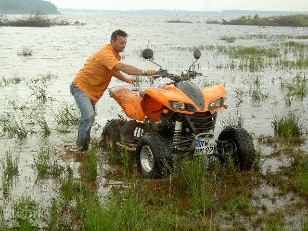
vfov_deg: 21.3
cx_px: 154
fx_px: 614
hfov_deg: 28.2
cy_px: 116
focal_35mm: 69
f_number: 3.7
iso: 50
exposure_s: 1/200
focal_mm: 14.2
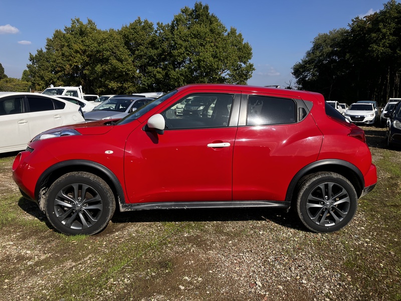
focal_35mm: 28
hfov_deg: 63.4
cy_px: 150
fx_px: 324
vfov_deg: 49.7
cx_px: 200
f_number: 1.8
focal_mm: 3.99
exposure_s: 1/1333
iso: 32
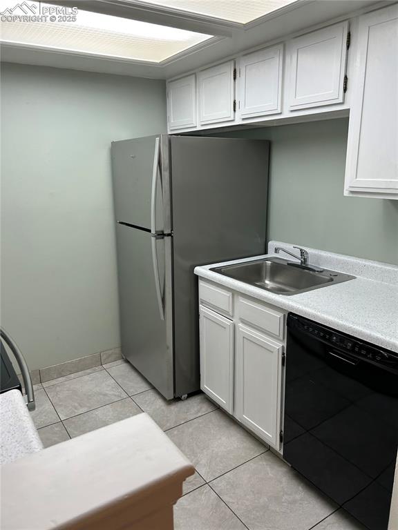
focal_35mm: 26
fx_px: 399
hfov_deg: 53.1
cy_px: 265
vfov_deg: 67.3
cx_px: 199
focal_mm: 5.7
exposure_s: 1/120
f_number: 1.5
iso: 64
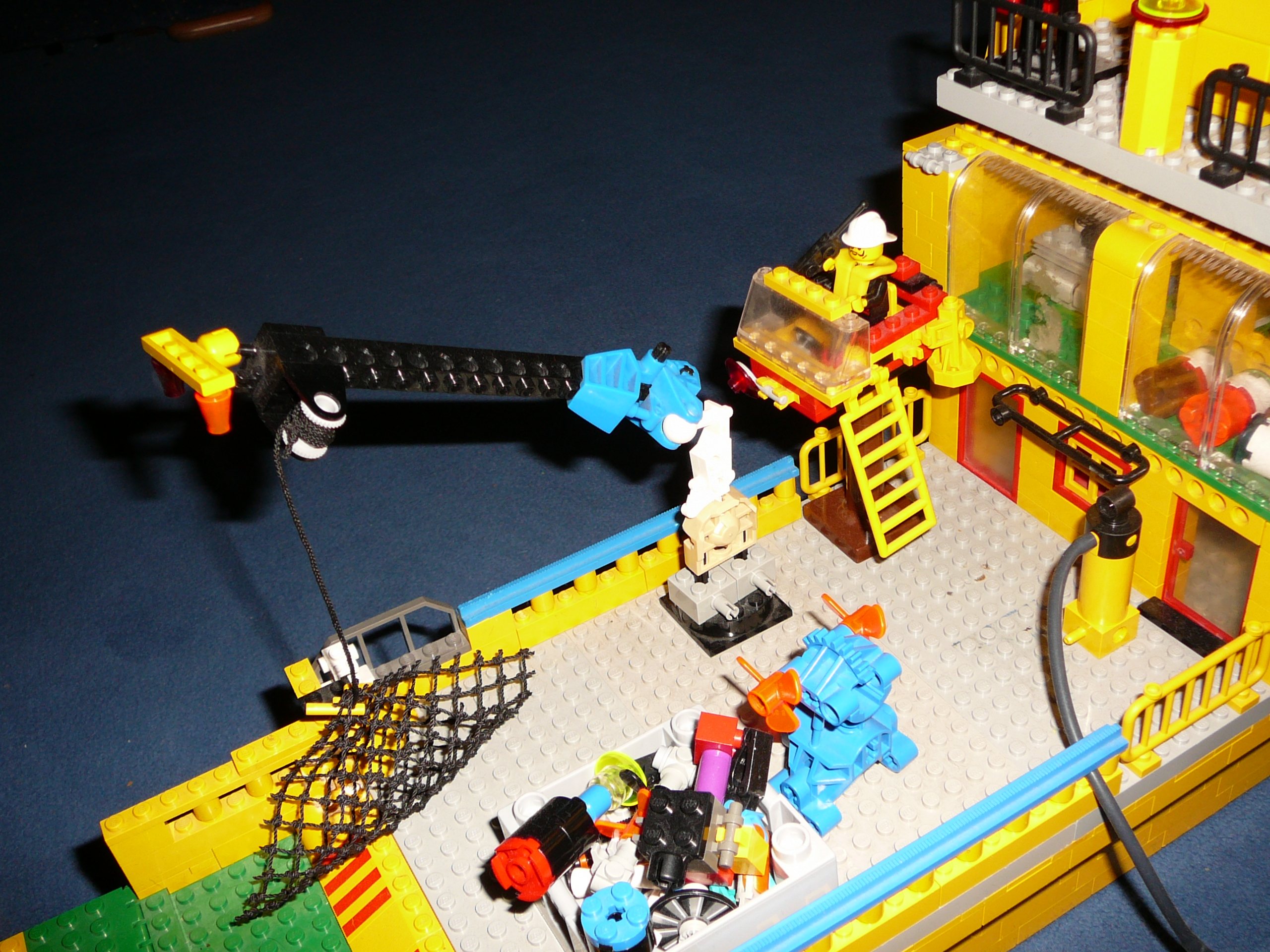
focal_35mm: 35
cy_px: 476
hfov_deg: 52.6
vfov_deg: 40.7
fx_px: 1284
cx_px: 635
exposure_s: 1/30
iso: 80
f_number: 2.8
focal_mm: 5.2
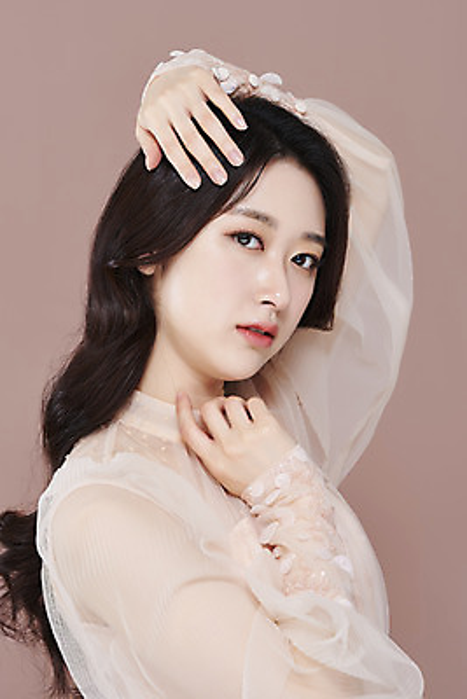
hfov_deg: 13.1
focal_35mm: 105
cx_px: 234
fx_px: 2041
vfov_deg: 19.4
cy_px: 350
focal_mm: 105
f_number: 11
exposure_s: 1/125
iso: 64
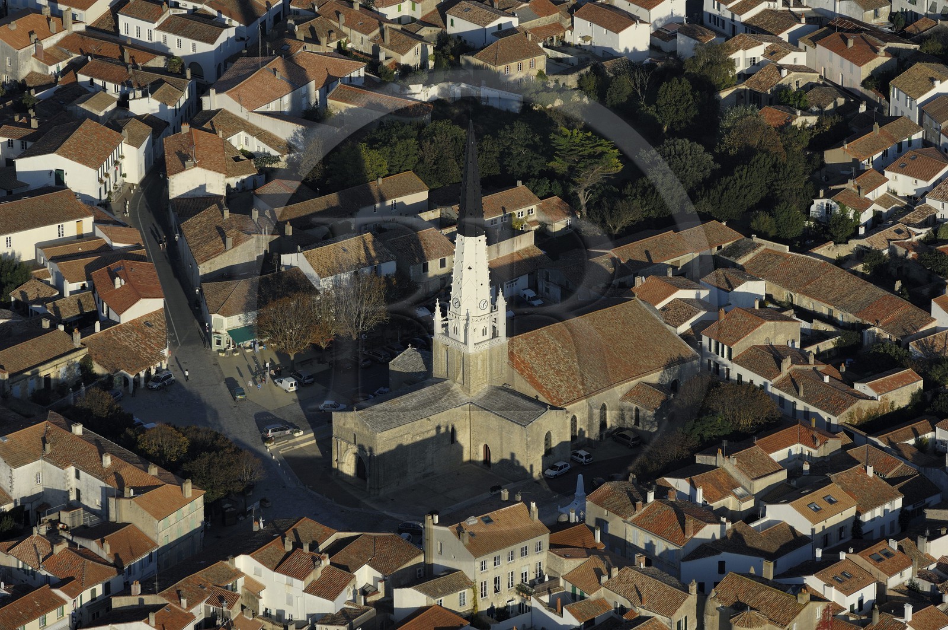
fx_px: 6311
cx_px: 474
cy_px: 315
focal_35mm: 240
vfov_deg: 5.7
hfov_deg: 8.6
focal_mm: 160
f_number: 5
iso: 100
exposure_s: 1/800
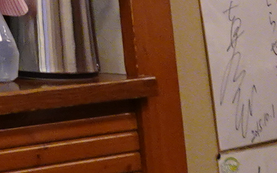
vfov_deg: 6.5
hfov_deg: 10.6
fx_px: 1313
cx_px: -357
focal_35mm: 174
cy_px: -439
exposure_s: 1/13
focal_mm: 4.25
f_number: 3.5
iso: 200
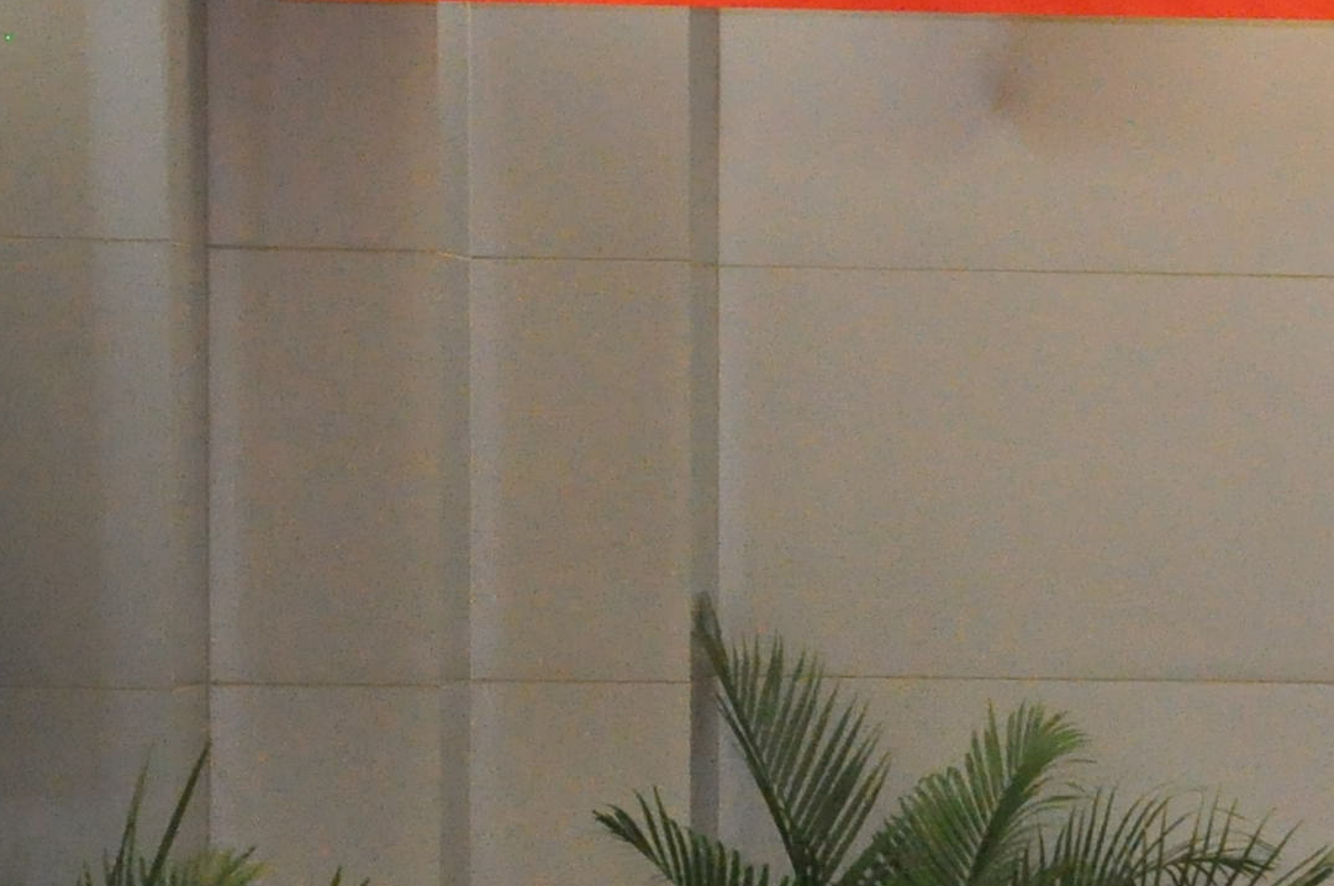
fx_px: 8364
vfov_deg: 6.1
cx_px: 2431
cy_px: 826
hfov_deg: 8.7
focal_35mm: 226
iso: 3200
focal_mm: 38
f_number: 5.6
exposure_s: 1/60
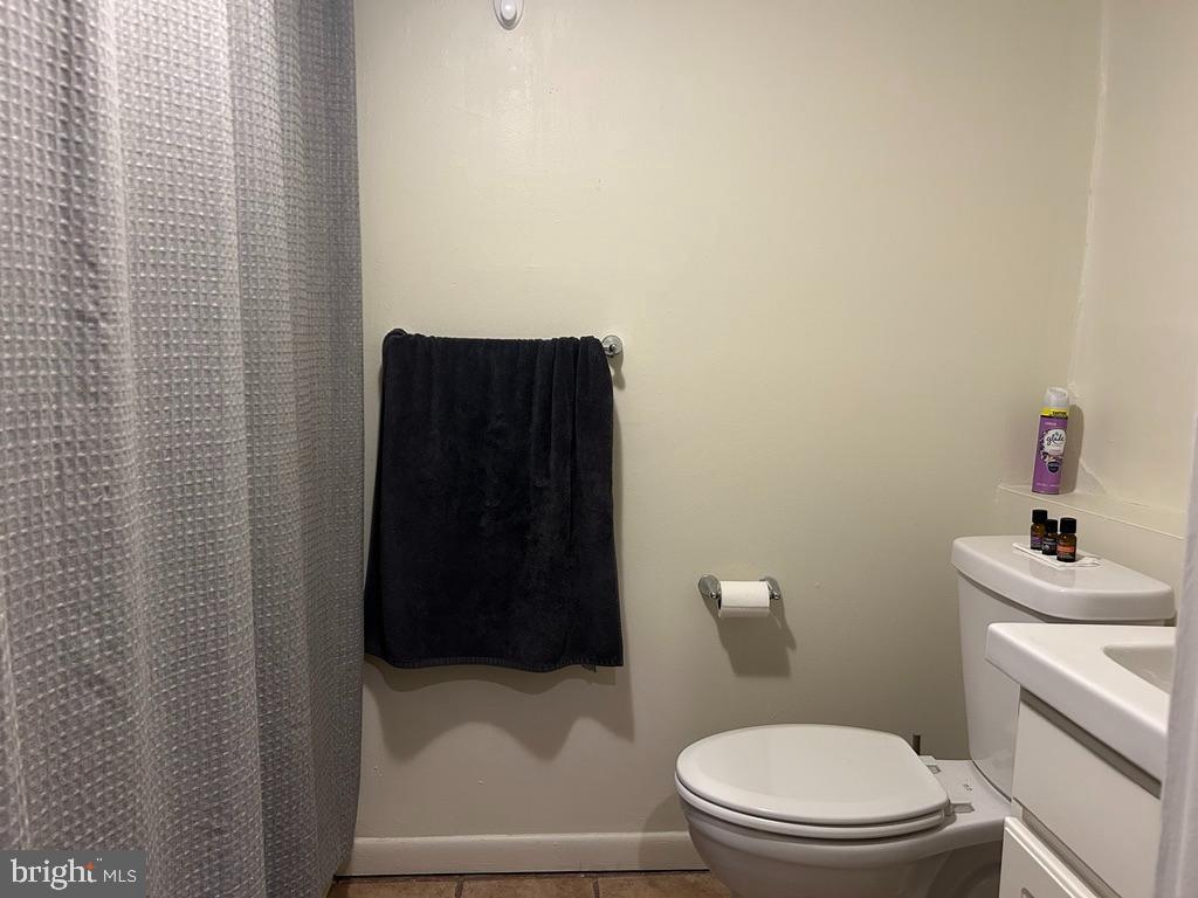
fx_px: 900
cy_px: 449
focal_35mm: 26
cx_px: 599
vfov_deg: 53.1
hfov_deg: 67.3
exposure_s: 1/60
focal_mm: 5.7
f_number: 1.5
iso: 320
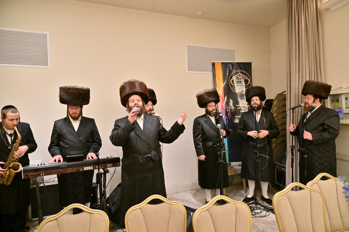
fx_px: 233
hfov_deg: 73.7
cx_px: 174
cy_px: 116
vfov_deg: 53.1
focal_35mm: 24
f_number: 4
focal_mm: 24
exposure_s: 1/250
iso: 400
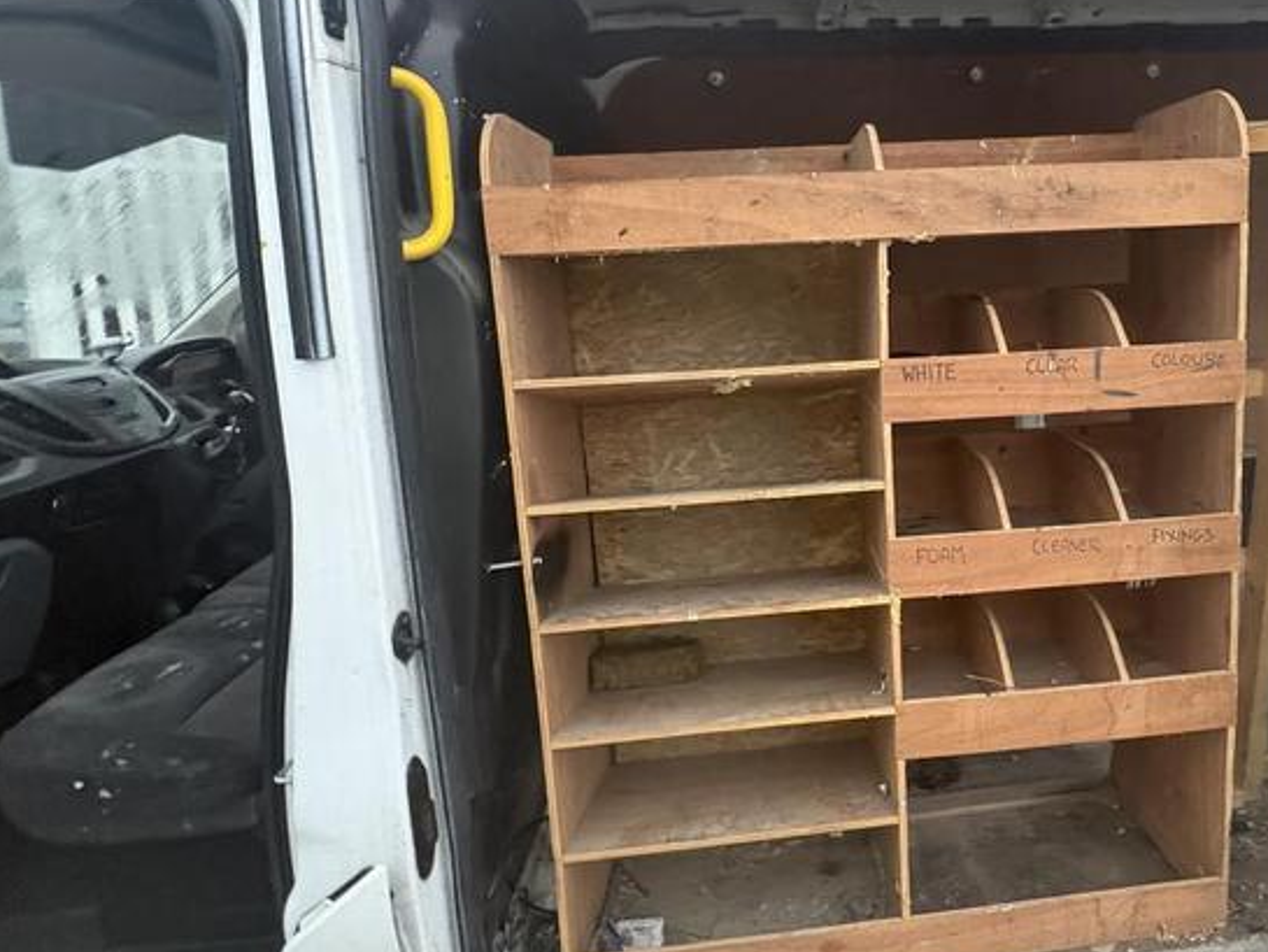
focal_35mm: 23
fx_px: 843
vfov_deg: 58.4
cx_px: 847
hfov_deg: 71.7
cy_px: 377
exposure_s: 1/60
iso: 800
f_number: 2.2
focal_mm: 2.22
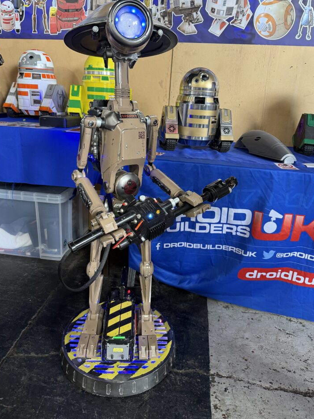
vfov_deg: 67.3
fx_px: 314
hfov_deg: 53.1
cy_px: 199
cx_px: 158
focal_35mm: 26
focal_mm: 6.76
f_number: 1.78
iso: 250
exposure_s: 1/60
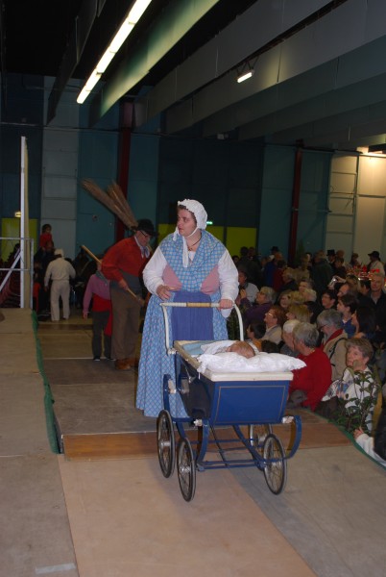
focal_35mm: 39
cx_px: 193
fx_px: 625
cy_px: 288
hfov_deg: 34.3
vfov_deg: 49.5
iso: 200
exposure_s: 1/60
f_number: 4.2
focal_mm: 26
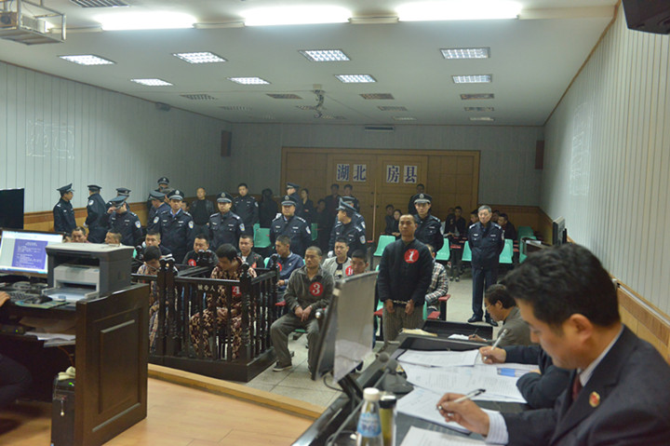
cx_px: 335
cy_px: 223
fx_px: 595
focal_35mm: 32
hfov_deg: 58.8
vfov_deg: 41.1
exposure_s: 1/80
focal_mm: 32
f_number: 4.5
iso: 3200
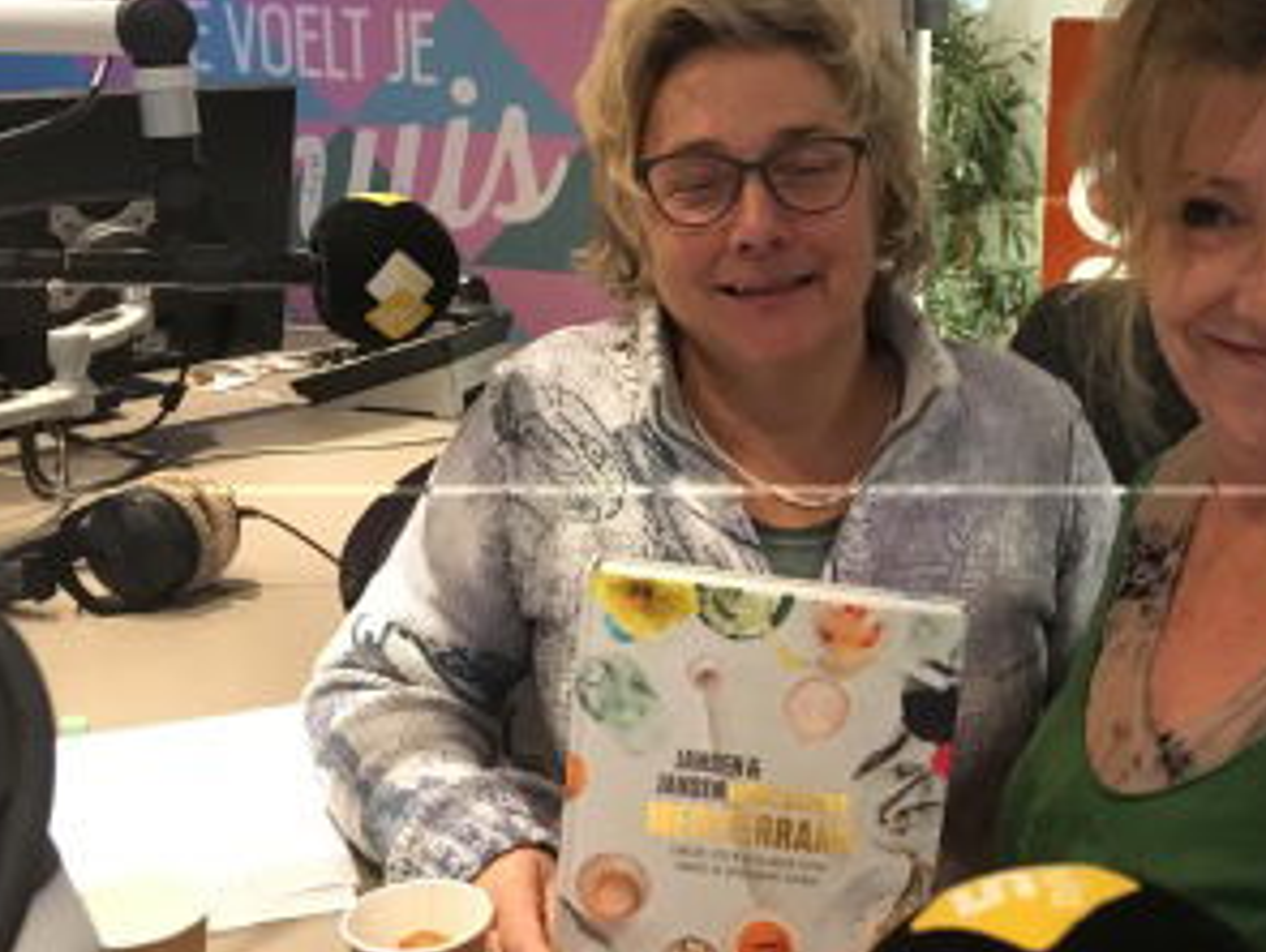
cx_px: 884
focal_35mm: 49
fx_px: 1794
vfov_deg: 29.7
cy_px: 422
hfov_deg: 38.2
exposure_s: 1/17
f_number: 2.2
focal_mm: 4.15
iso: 320
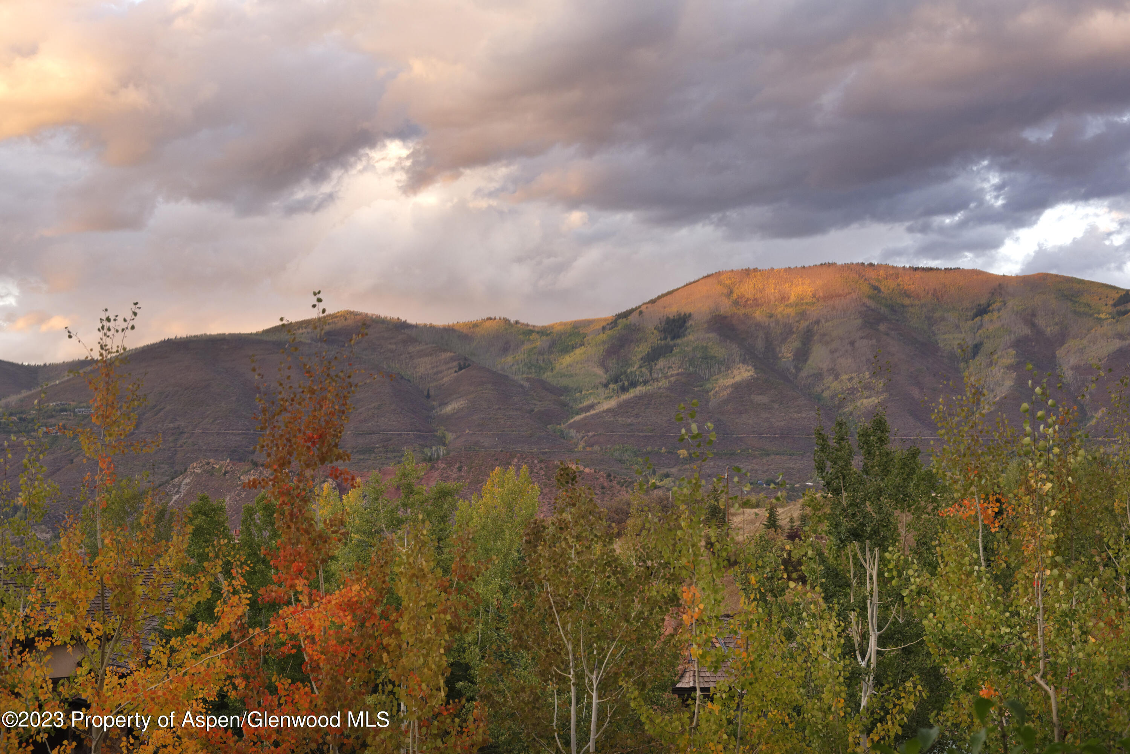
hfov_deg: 41.1
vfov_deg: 28.1
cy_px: 377
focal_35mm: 48
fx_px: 1507
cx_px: 565
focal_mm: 48
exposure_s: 1/160
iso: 1250
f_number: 6.3
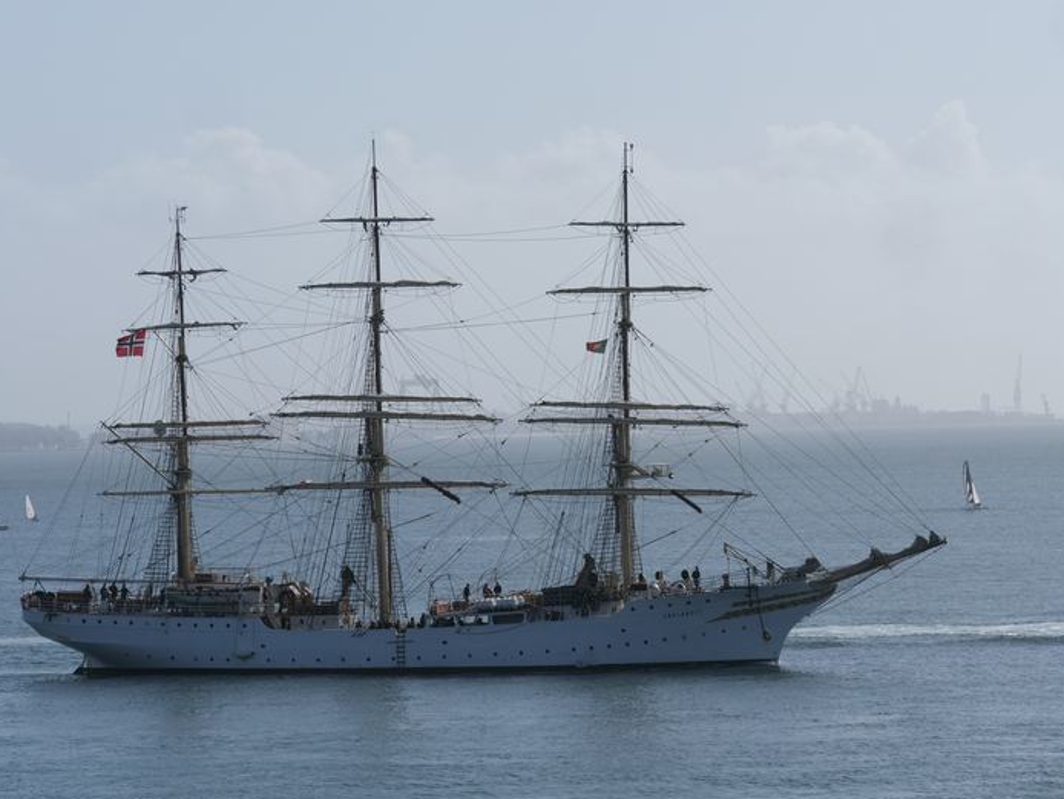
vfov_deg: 6.5
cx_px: 528
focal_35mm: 228
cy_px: 412
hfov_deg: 8.7
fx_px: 7011
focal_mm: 89
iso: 200
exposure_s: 1/1600
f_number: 7.1
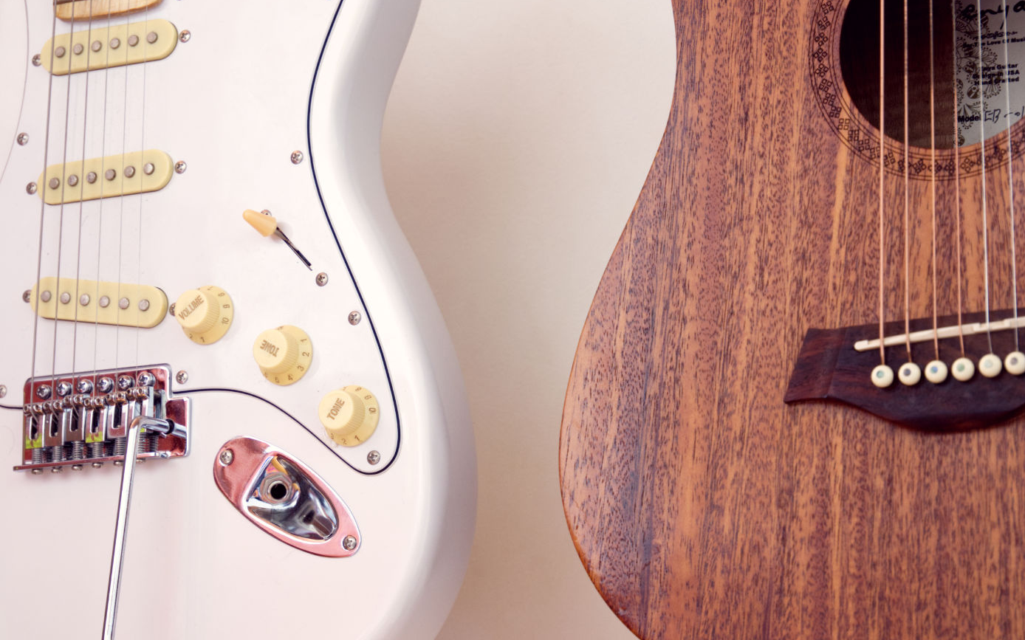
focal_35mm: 107
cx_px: 511
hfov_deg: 19.5
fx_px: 2989
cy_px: 320
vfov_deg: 12.2
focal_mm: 50
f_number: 5.6
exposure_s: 3.2
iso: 400
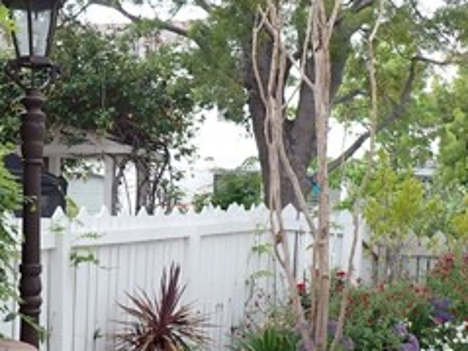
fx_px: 905
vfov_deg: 21.7
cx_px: 125
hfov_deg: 28.6
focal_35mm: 67
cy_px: 267
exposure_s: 1/80
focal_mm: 4.5
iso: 100
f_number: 2.8
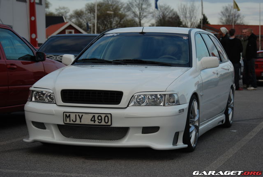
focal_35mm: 90
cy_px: 88
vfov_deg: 15.3
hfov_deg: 22.6
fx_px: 659
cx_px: 132
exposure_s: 1/500
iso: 250
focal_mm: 60
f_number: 4.8
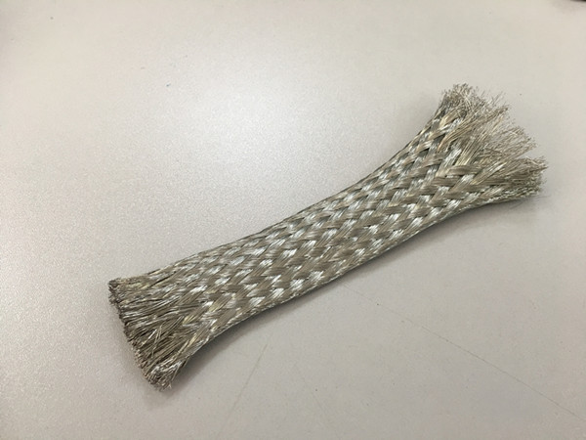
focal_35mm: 29
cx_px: 293
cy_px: 220
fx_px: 491
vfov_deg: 48.2
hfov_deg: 61.7
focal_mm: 4.15
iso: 40
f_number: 2.2
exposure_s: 1/17
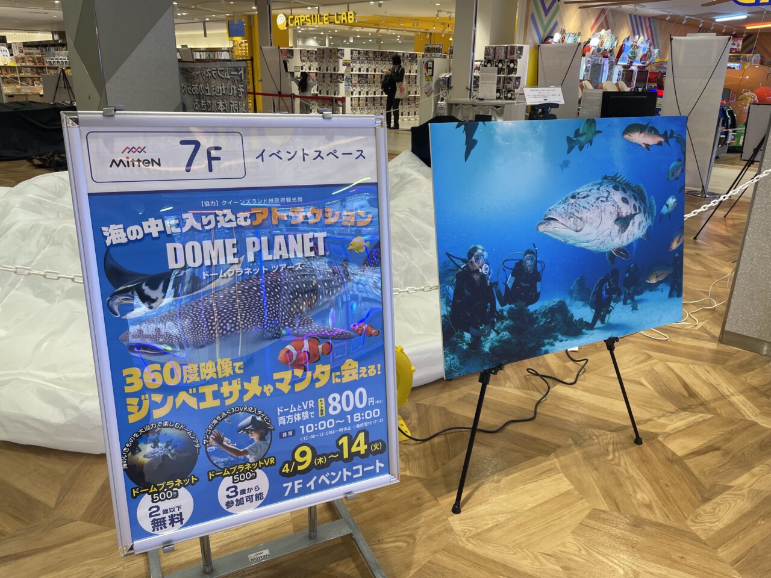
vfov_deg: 53.1
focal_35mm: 26
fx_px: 579
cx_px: 386
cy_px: 289
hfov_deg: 67.3
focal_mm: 4.2
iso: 40
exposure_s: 1/100
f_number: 1.6
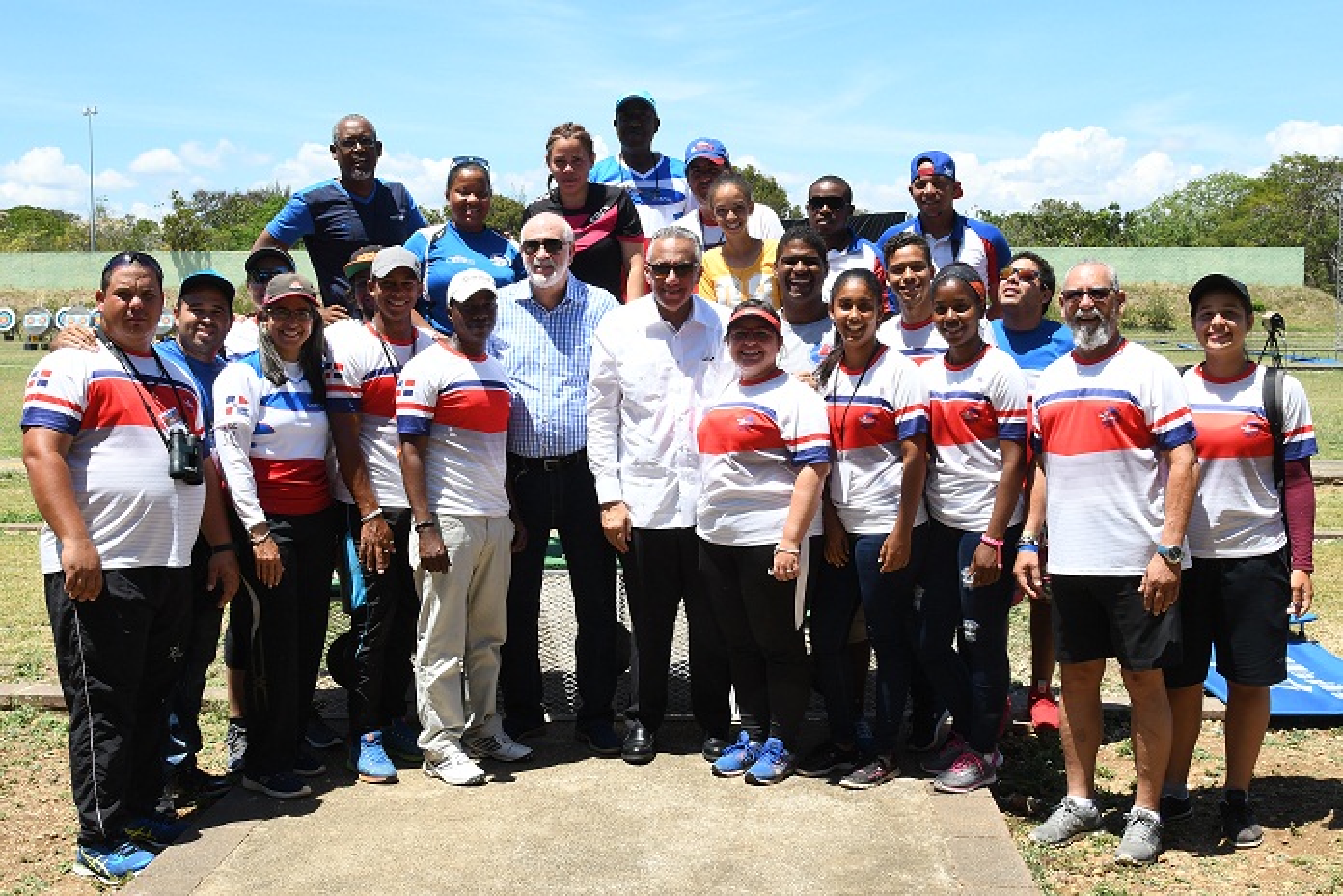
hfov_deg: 48.5
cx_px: 672
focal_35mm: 40
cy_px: 448
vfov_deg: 33.4
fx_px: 1492
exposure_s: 1/200
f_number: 14
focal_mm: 27
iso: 400
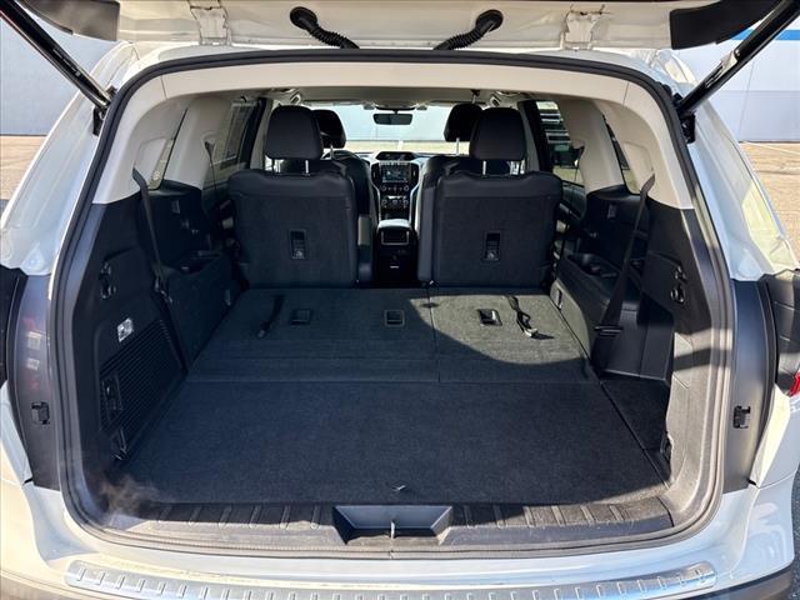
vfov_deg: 56.8
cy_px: 300
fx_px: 555
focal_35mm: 24
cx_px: 400
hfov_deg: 71.6
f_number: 1.78
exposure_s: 1/228
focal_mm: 6.76
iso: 160
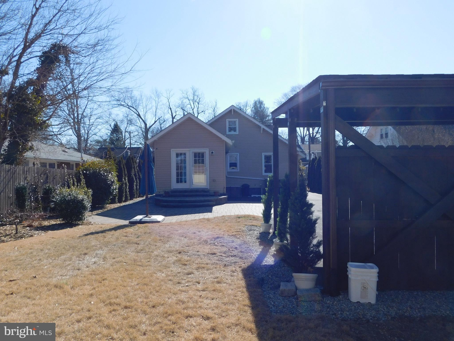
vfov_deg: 54.9
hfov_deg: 69.4
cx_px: 227
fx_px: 328
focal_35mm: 25
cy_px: 170
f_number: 6.2
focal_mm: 4.5
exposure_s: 1/400
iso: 125
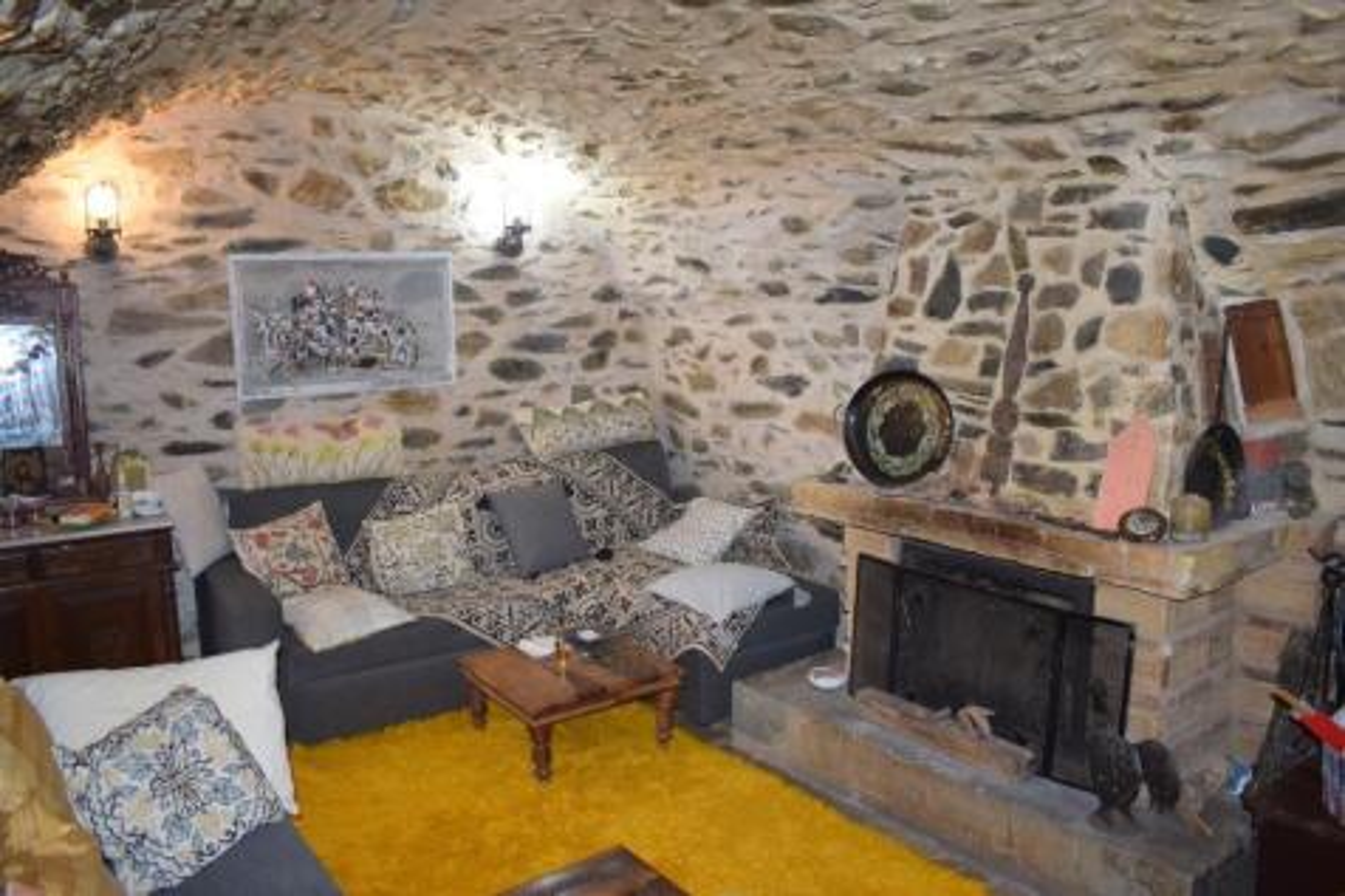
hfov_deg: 67.4
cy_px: 448
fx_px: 1008
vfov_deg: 47.9
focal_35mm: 27
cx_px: 672
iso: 800
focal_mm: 18
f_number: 4
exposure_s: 1/60
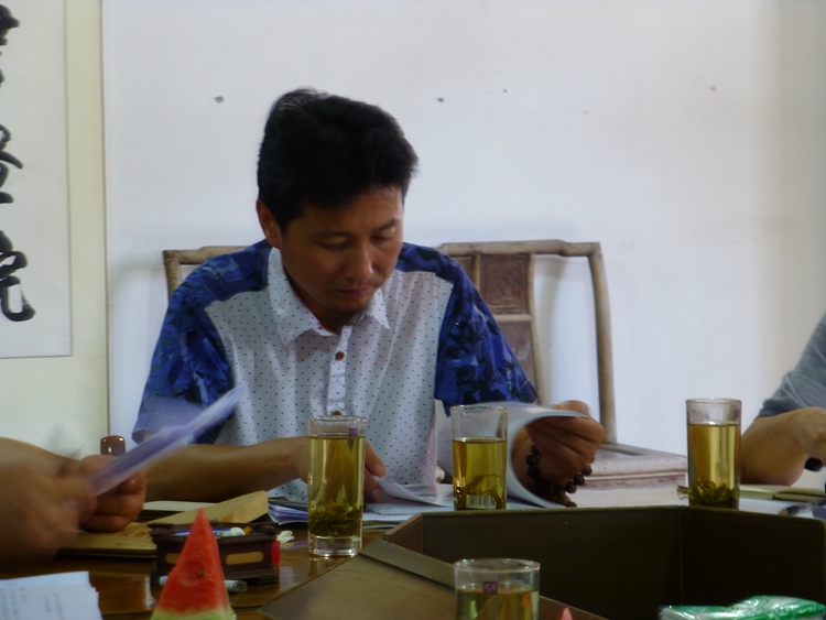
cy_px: 310
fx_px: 3676
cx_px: 413
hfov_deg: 12.8
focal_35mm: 154
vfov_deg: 9.6
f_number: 5.4
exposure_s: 1/2.5
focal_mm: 27.6
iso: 100
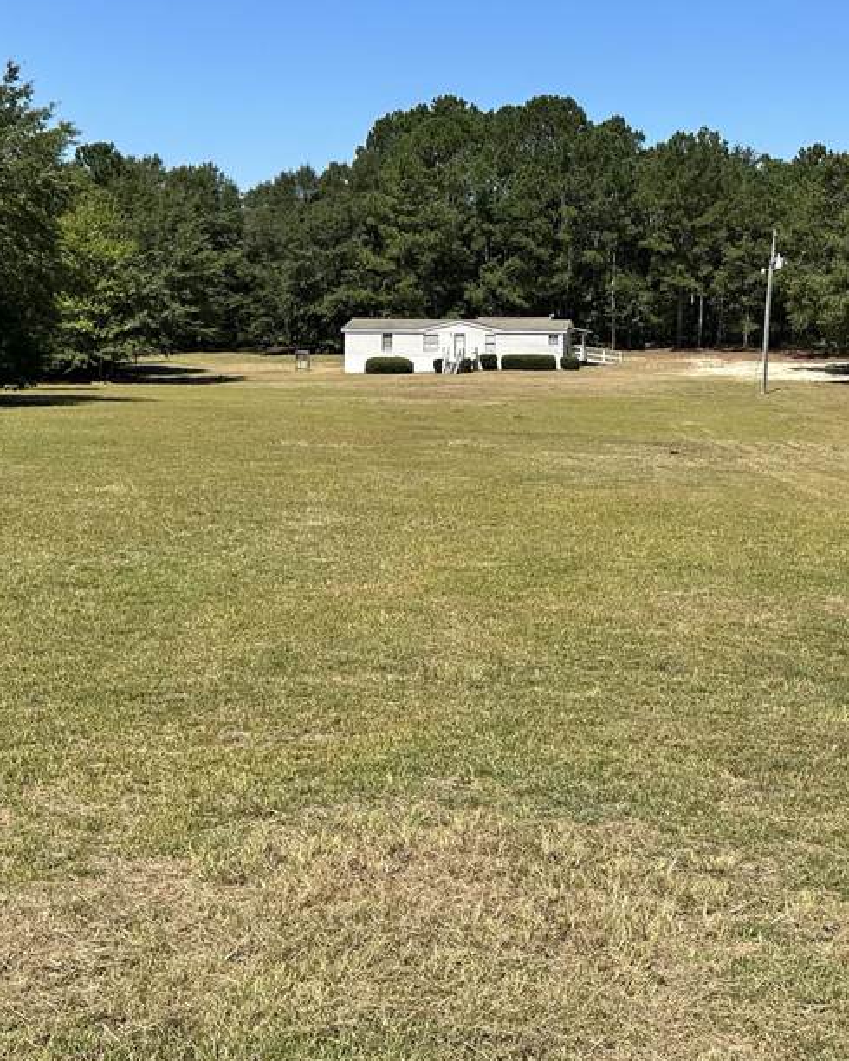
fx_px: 1538
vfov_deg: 37.5
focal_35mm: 49
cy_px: 333
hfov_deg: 30.4
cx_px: 631
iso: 80
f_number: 1.78
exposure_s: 1/3861
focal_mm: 6.86
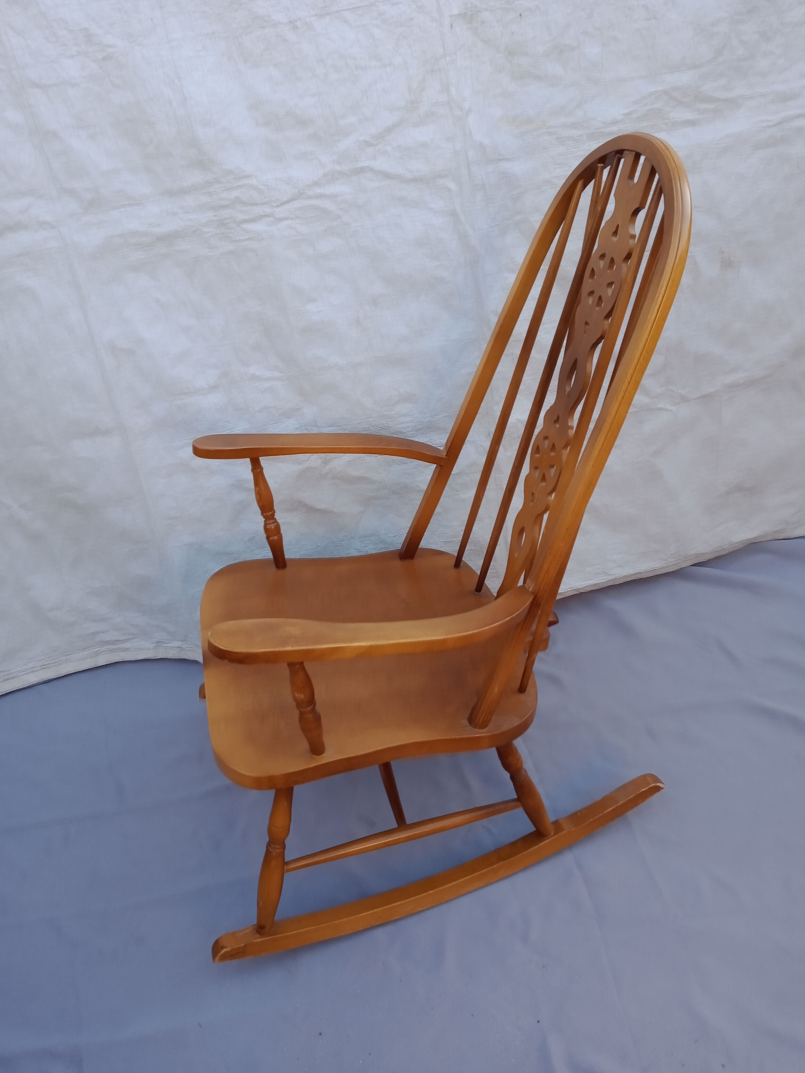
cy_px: 536
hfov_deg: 51.4
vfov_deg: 65.3
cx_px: 402
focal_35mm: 27
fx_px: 837
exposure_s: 1/148
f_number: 2
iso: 111
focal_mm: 3.54
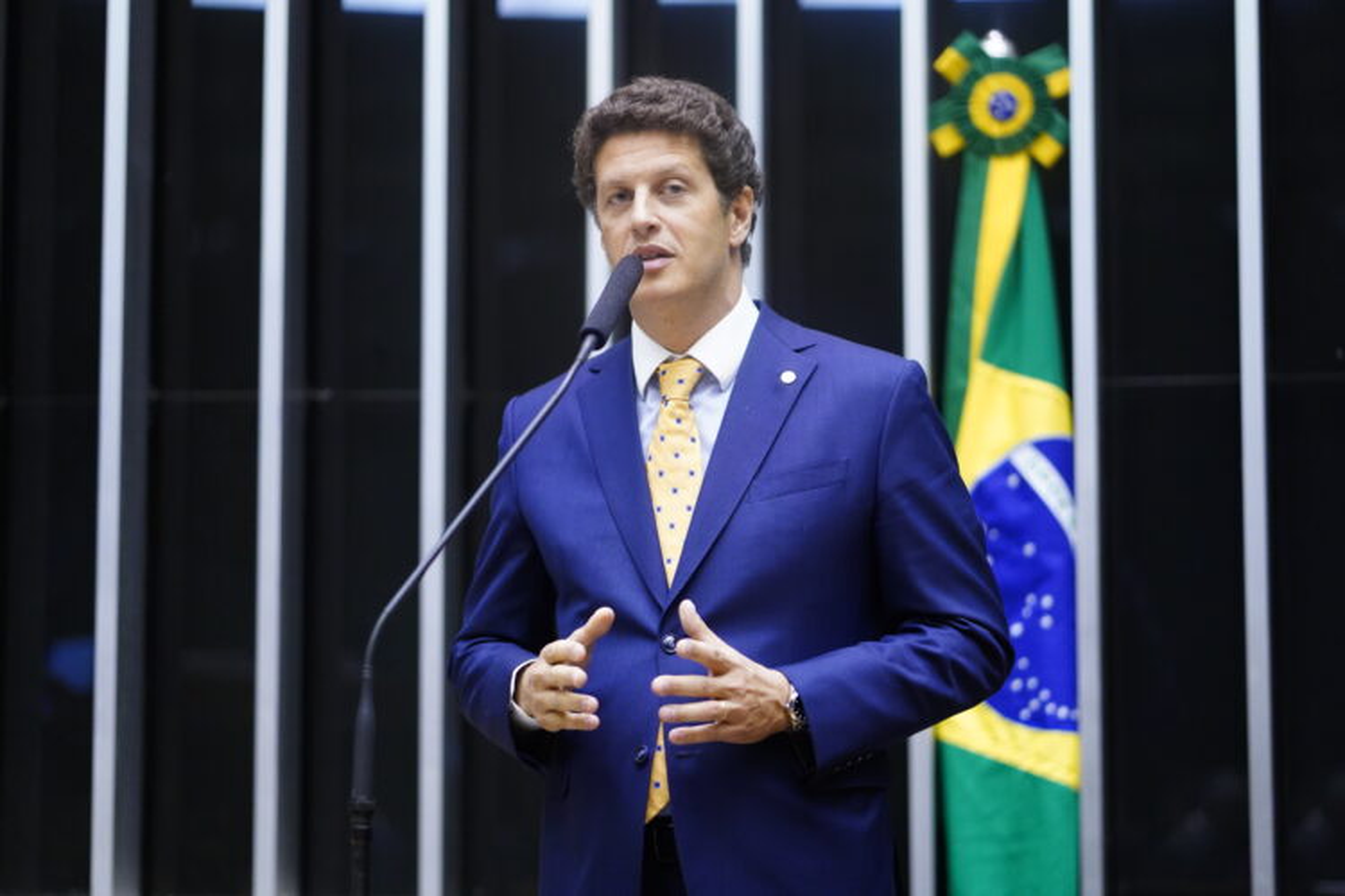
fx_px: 3175
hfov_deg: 23.9
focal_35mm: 85
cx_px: 672
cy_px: 448
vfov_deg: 16.1
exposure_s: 1/320
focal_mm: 85
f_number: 1.8
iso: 4000
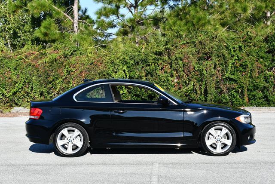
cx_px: 138
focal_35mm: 84
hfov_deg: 24.2
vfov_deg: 16.3
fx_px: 642
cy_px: 92
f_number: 8
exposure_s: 1/250
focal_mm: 42
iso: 125
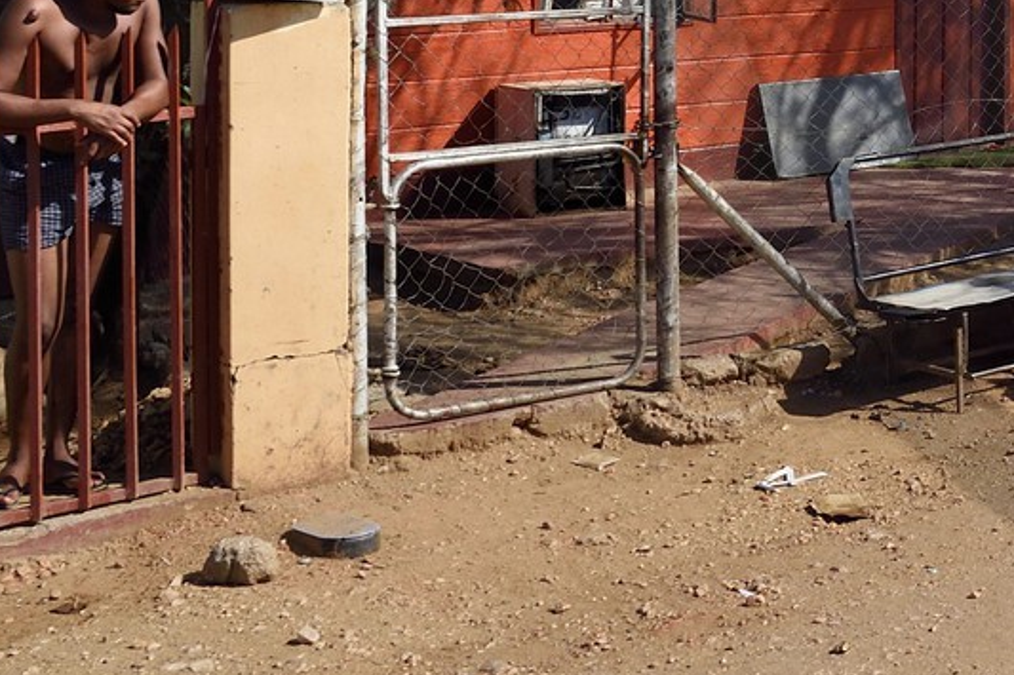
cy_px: -156
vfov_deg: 17.9
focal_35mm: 72
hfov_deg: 23.7
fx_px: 2027
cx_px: 1417
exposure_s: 1/1000
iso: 400
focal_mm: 24
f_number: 9
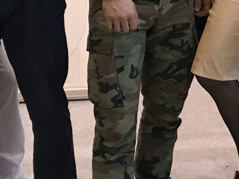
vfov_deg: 11.0
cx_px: 280
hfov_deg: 14.4
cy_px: -24
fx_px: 918
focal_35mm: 133
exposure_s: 1/17
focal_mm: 3.99
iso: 50
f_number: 1.8
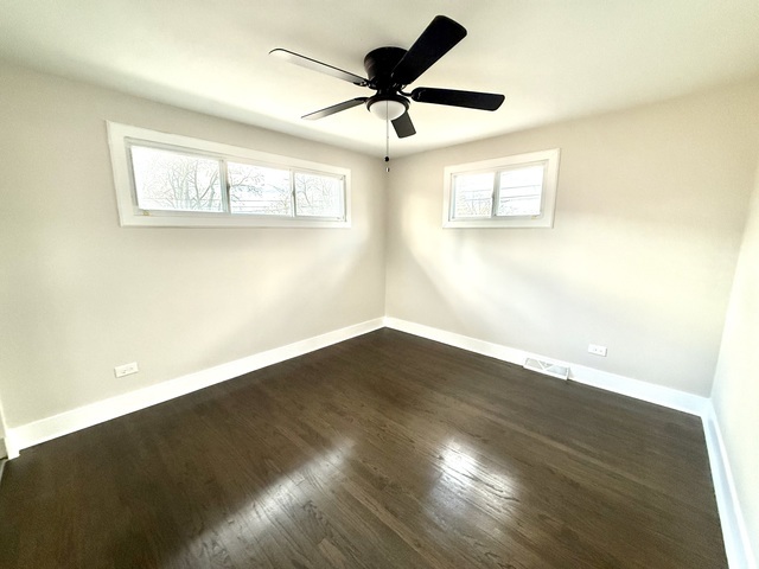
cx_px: 380
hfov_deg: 102.1
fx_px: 307
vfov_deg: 85.7
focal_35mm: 14
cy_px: 284
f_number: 2.2
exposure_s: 1/120
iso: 400
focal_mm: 2.22
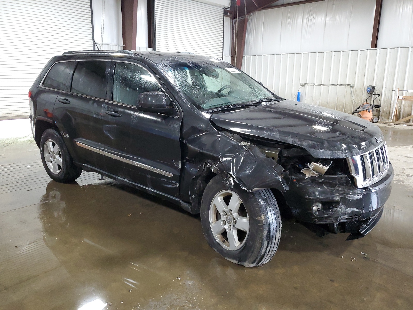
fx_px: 310
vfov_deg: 53.1
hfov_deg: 67.3
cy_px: 155
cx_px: 206
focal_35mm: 26
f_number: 1.5
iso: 264
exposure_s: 1/60.2
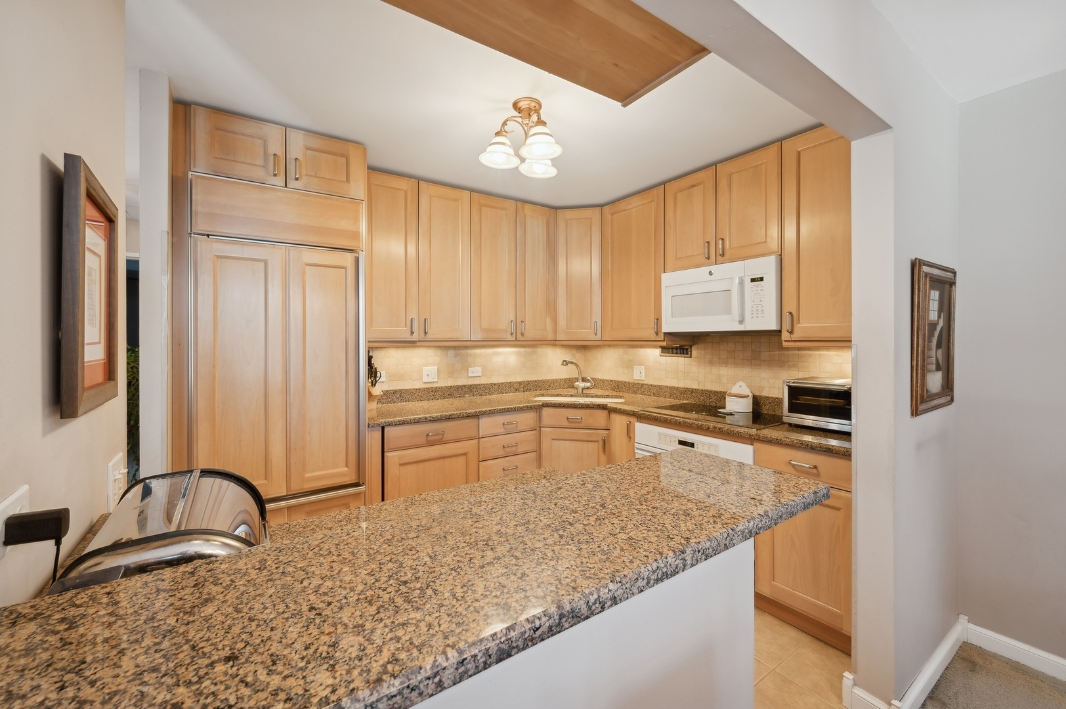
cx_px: 533
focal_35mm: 14
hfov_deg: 104.3
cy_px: 354
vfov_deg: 81.1
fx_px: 414
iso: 100
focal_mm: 14
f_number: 9
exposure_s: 1/4
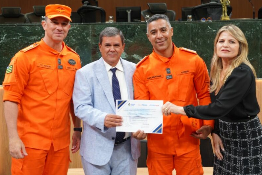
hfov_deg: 38.2
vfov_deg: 26.0
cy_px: 82
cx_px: 128
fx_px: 378
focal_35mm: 52
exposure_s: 1/200
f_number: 5
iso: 1250
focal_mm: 46
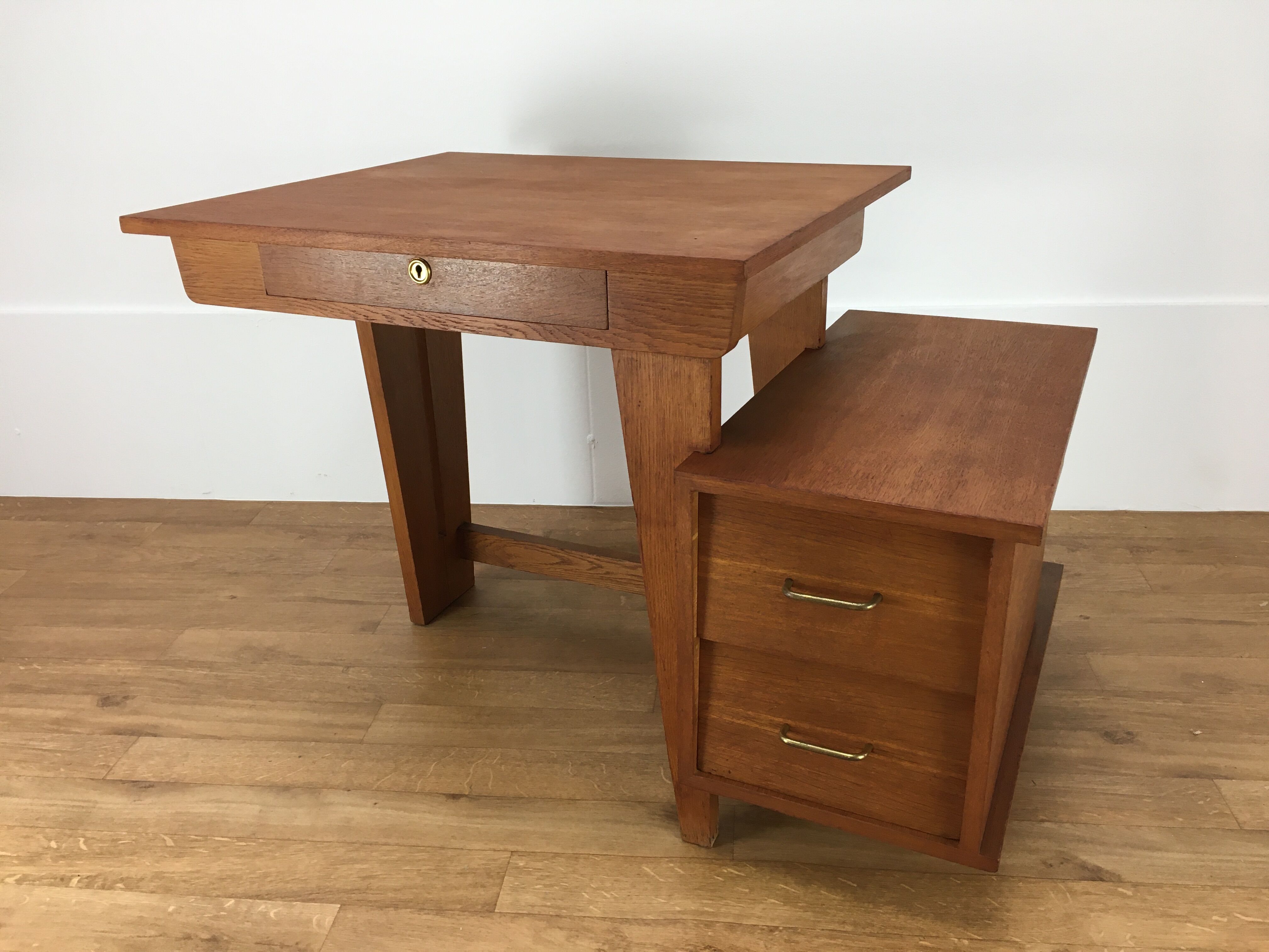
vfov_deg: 48.2
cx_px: 634
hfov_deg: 61.7
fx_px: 1063
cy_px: 476
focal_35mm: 29
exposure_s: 1/33
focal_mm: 4.15
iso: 40
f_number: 2.2
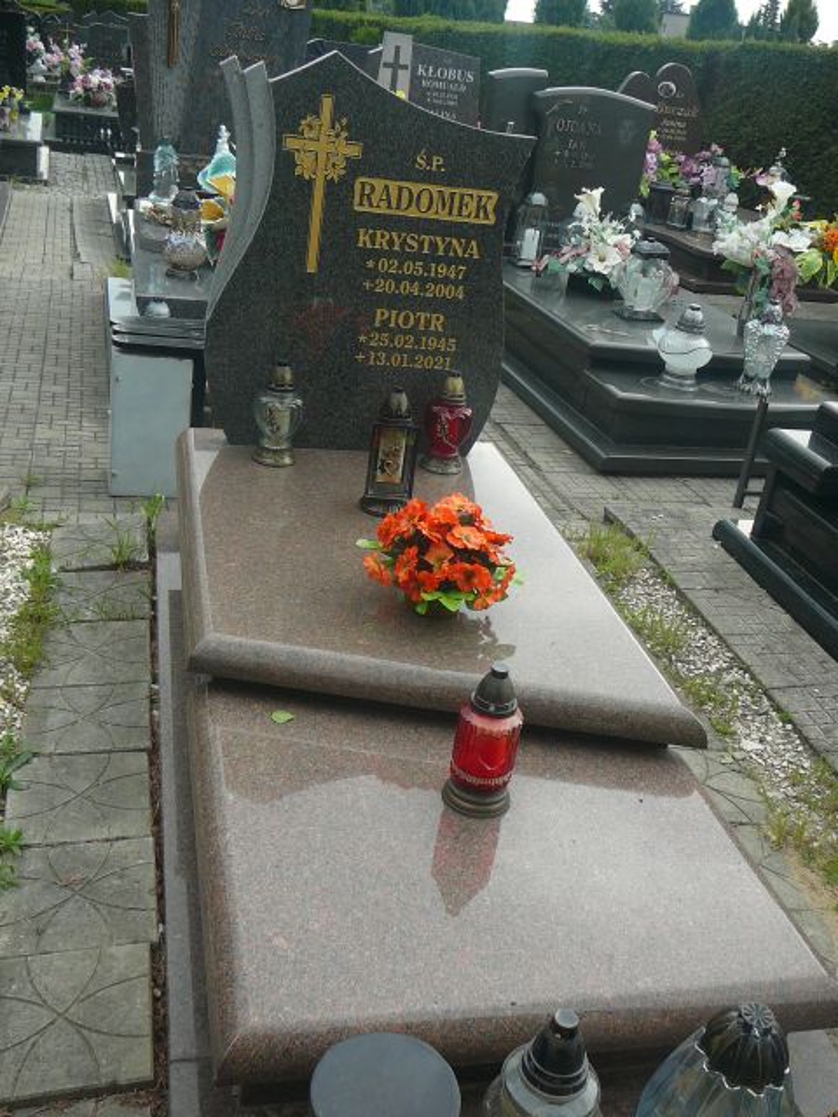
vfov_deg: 52.6
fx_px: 1130
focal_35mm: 35
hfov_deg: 40.7
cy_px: 558
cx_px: 419
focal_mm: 5.2
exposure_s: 1/125
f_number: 2.8
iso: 80
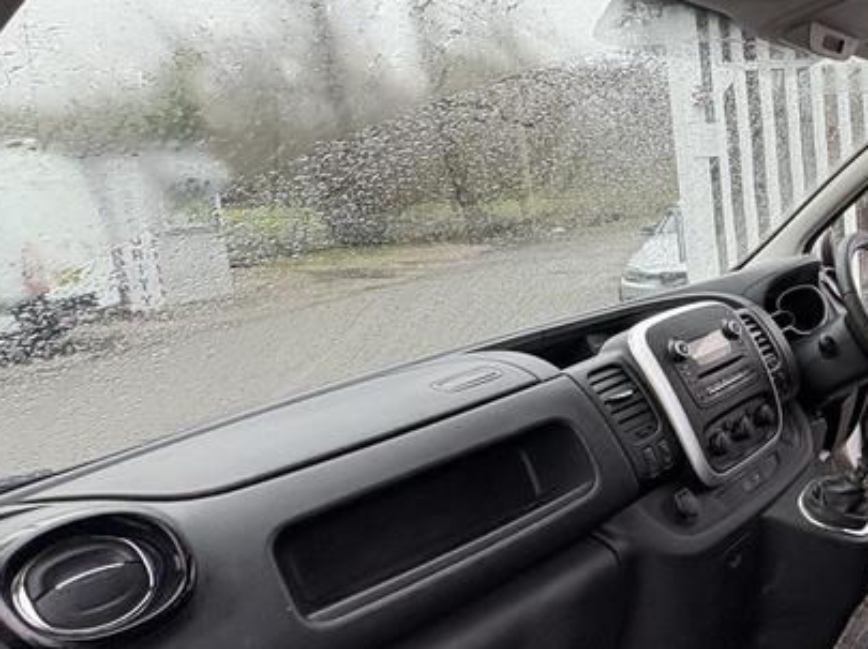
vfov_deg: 45.3
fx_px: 777
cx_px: 896
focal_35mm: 31
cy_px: 293
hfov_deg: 47.0
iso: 125
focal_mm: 2.22
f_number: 2.2
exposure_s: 1/99
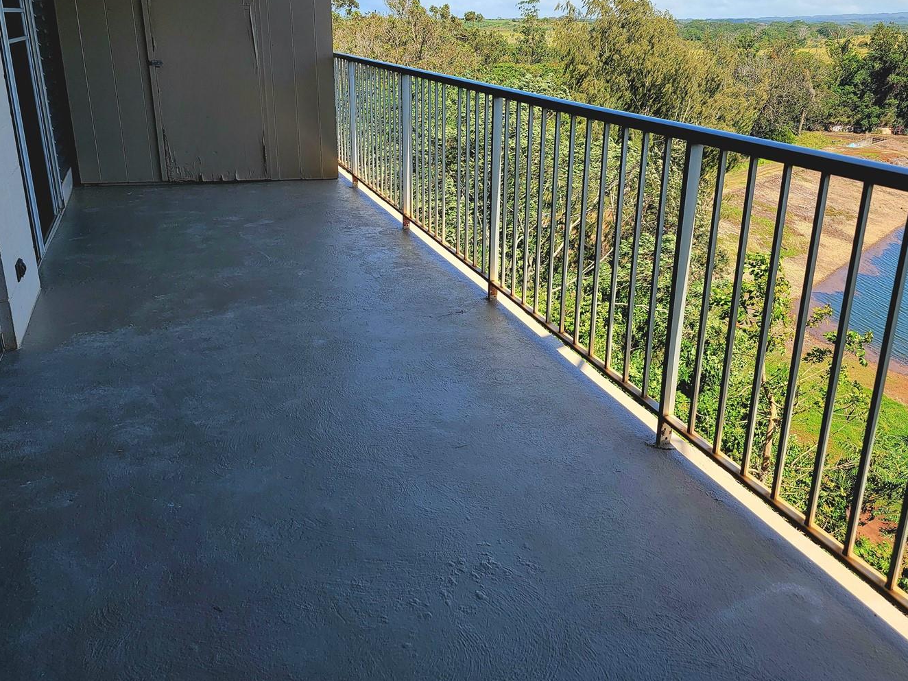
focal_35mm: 29
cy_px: 283
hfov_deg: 61.3
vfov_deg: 48.0
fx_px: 761
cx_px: 525
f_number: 1.8
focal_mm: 6.7
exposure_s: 1/556
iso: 16
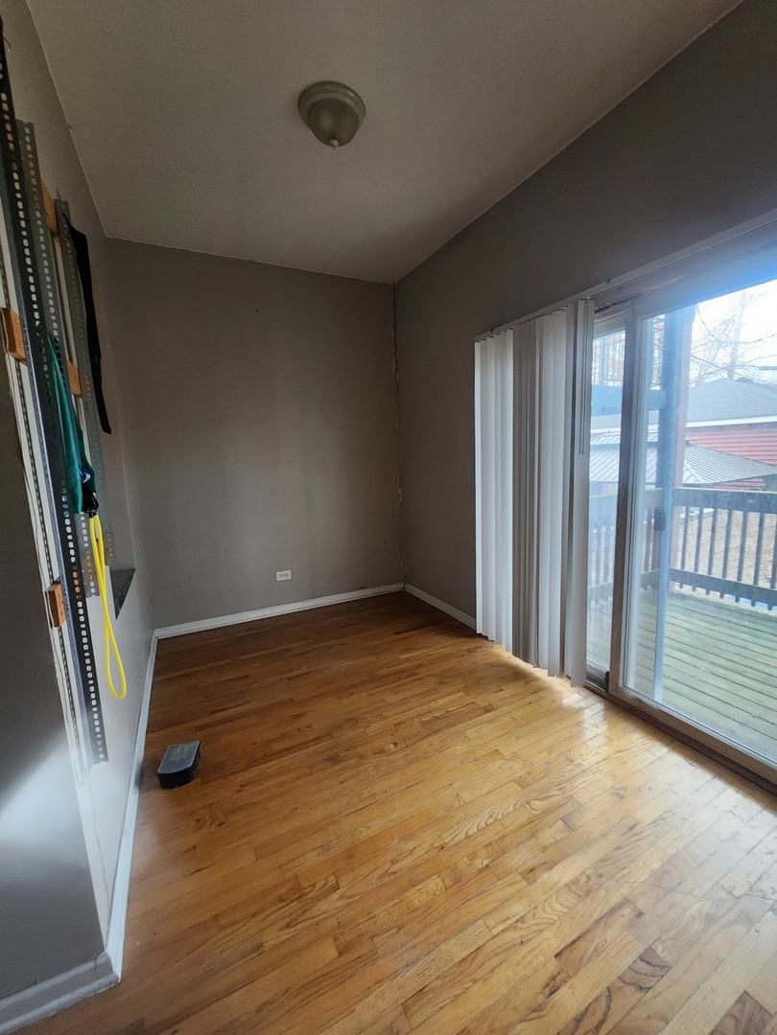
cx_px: 388
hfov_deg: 89.9
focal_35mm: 13
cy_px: 518
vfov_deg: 106.2
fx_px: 389
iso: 320
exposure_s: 1/40
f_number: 2.2
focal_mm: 2.2
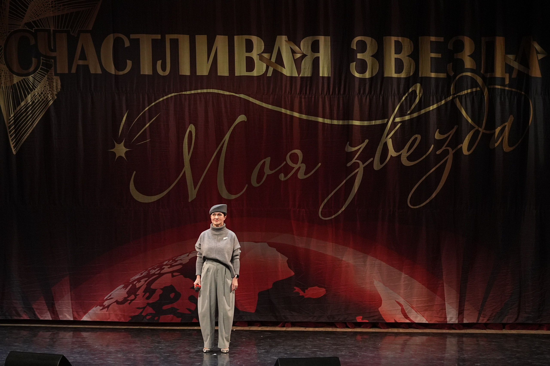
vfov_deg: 13.0
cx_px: 275
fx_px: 1604
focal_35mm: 105
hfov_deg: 19.5
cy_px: 183
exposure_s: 1/400
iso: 2500
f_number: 2.8
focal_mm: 70
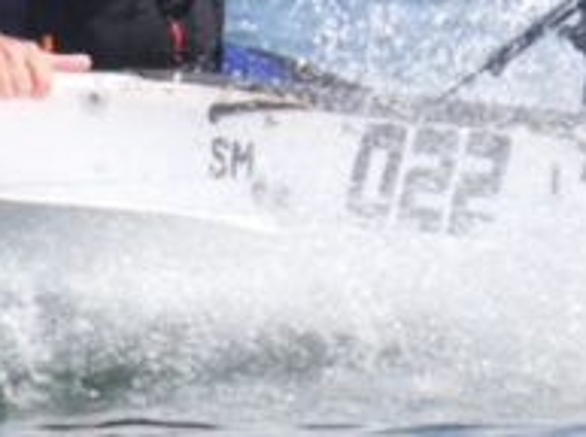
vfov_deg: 1.3
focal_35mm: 1101
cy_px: -194
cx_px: 847
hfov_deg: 1.8
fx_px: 18604
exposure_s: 1/1000
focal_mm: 100
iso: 200
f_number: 4.5
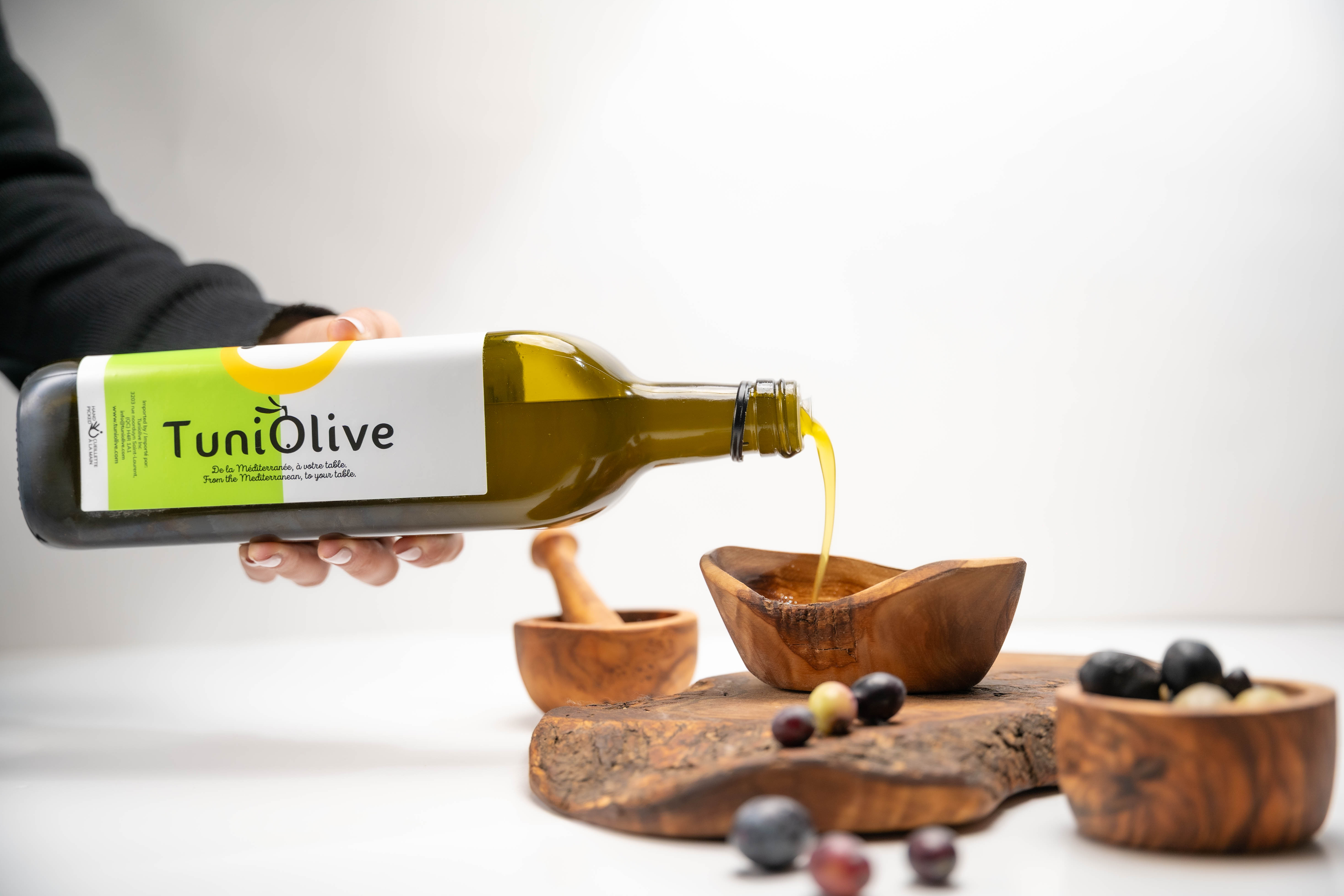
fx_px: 1774
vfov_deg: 28.4
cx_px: 683
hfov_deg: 41.5
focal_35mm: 48
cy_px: 453
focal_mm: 46.5
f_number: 2.8
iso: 160
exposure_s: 1/250
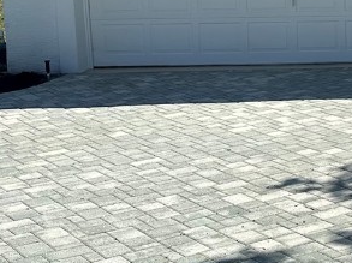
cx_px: 589
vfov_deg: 17.1
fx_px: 853
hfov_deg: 19.1
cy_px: -11
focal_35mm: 84
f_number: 1.78
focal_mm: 6.86
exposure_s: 1/4016
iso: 80
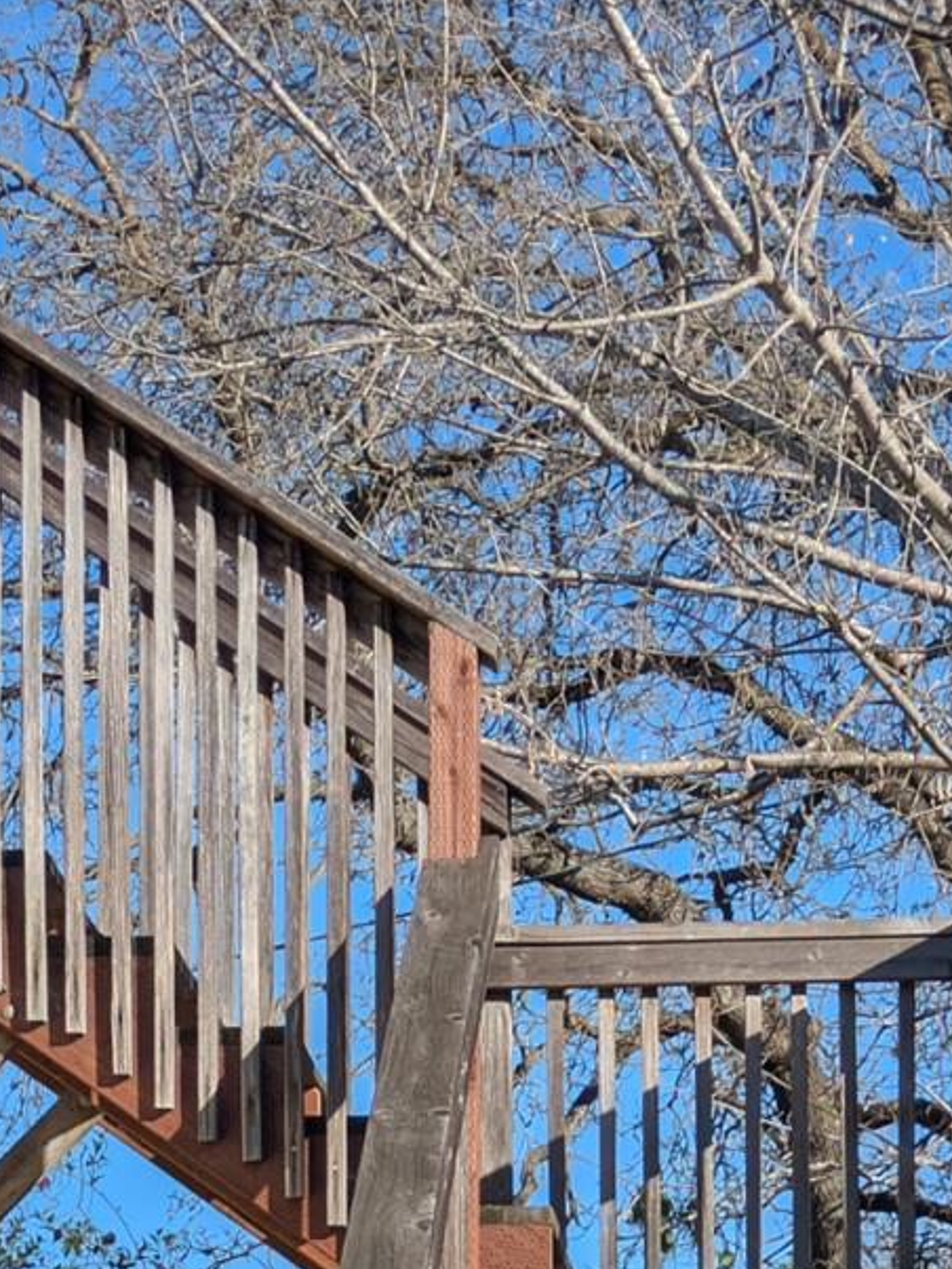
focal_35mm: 127
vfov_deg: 15.0
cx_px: 333
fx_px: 4654
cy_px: 1544
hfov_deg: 11.7
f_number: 1.89
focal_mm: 5.43
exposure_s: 1/2268
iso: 48
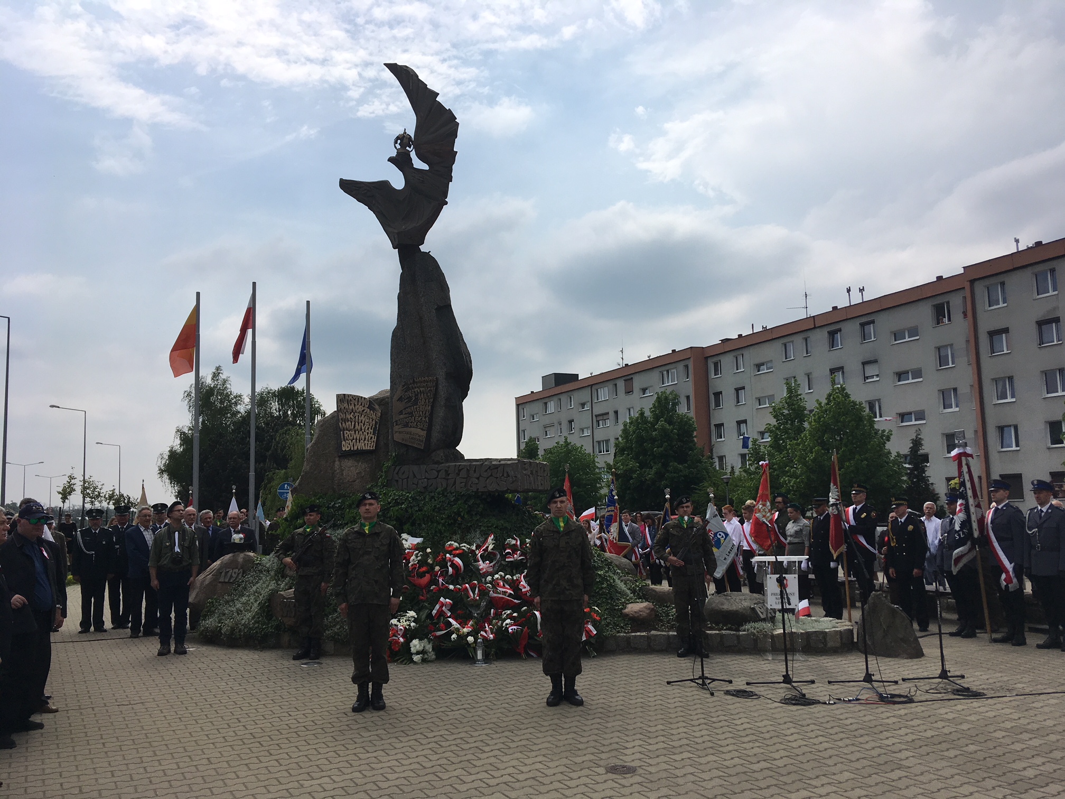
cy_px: 400
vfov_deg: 48.2
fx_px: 892
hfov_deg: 61.7
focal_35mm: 29
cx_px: 532
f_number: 2.2
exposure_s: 1/3663
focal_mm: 4.15
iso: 25
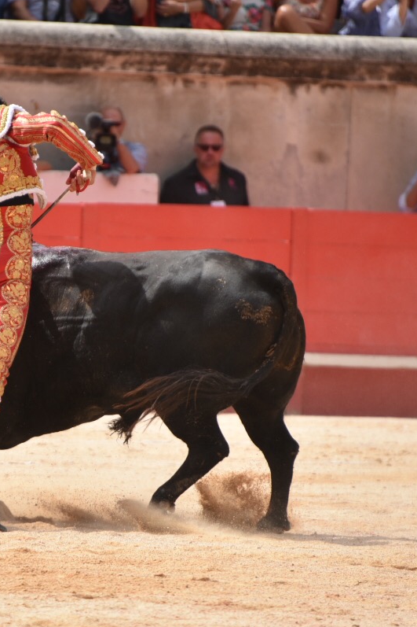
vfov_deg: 3.4
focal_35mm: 610
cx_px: 18
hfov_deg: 2.3
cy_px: 362
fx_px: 10603
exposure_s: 1/1600
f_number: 6.3
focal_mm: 300
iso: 400
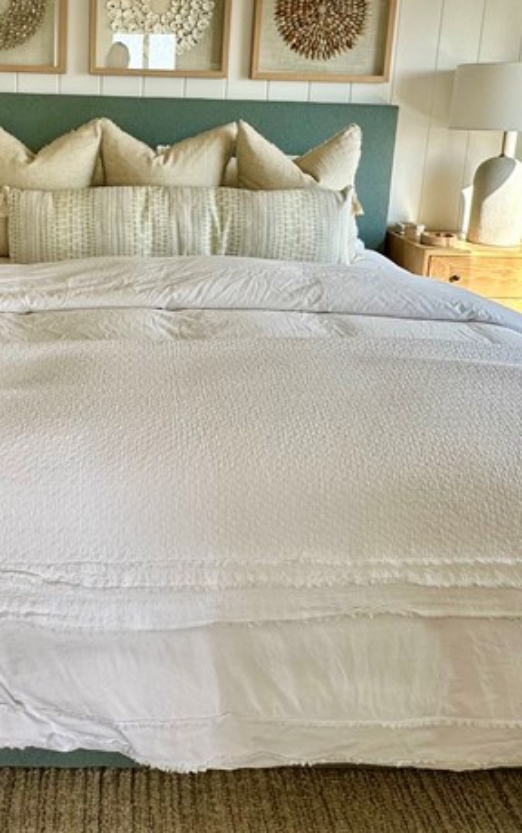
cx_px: 130
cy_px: 253
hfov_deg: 37.4
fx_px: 750
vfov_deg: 56.4
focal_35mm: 33
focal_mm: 2.22
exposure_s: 1/353
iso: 40
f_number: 2.2
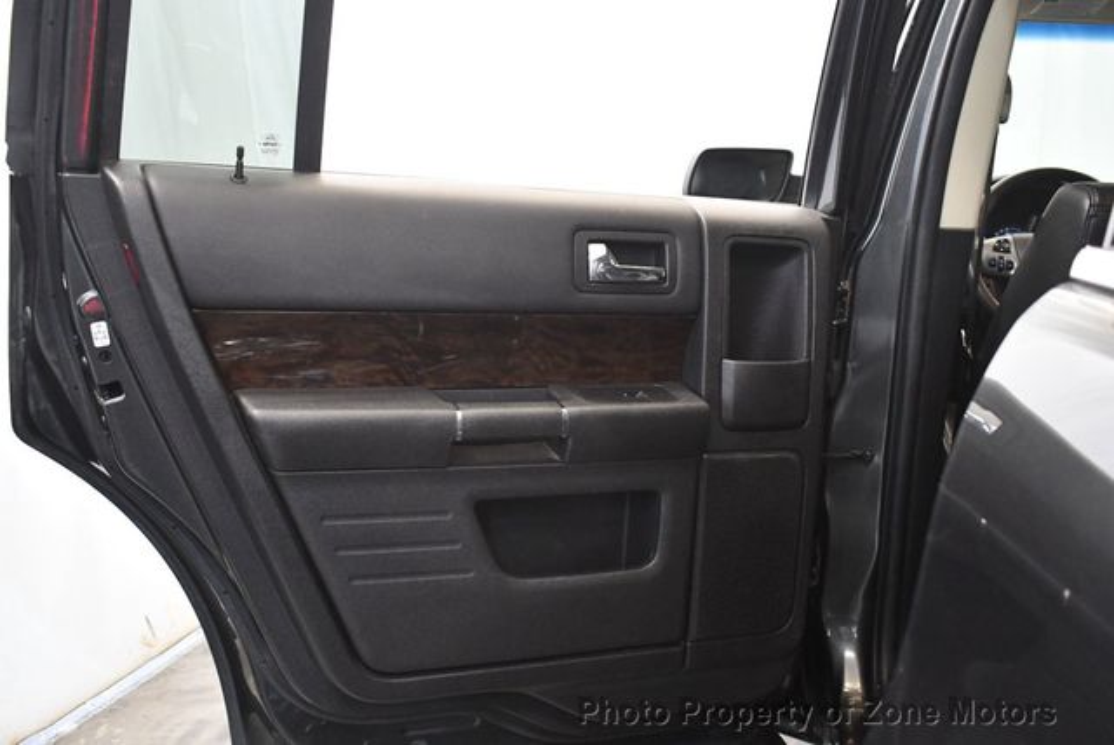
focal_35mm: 36
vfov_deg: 36.9
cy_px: 372
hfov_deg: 53.1
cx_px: 557
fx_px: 1115
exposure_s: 1/80
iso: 3200
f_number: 3.5
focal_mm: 18
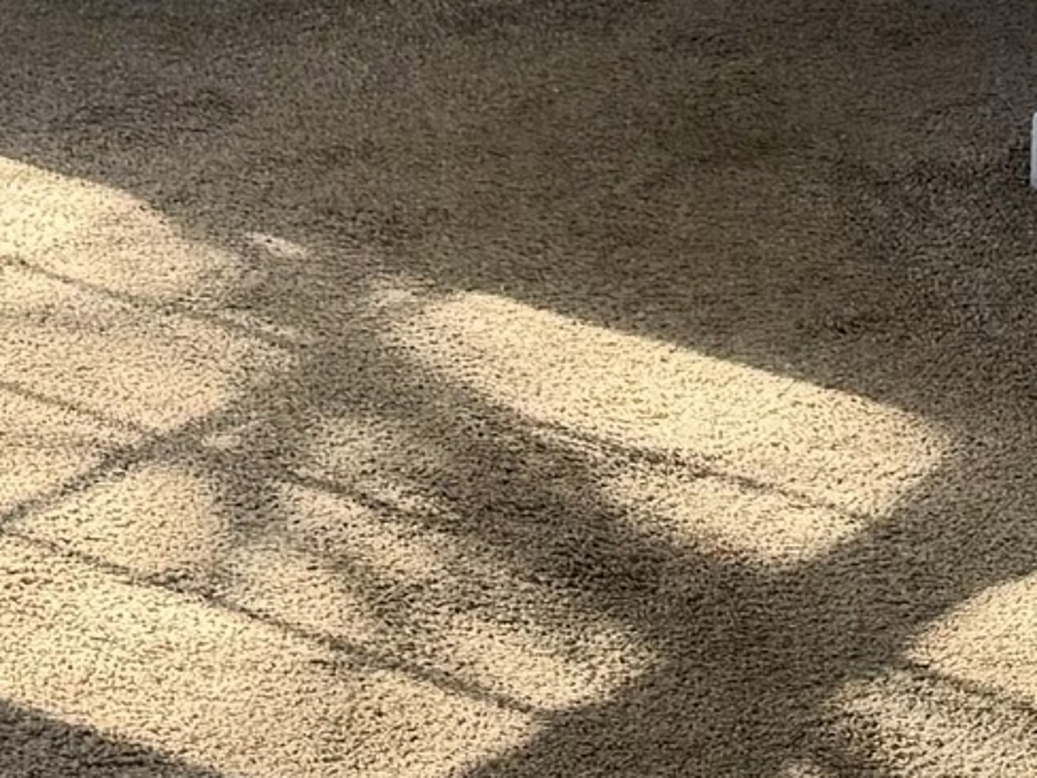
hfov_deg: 13.1
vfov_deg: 9.3
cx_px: 312
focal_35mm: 151
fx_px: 4524
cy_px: -642
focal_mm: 6.76
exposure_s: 1/428
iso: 80
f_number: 1.78
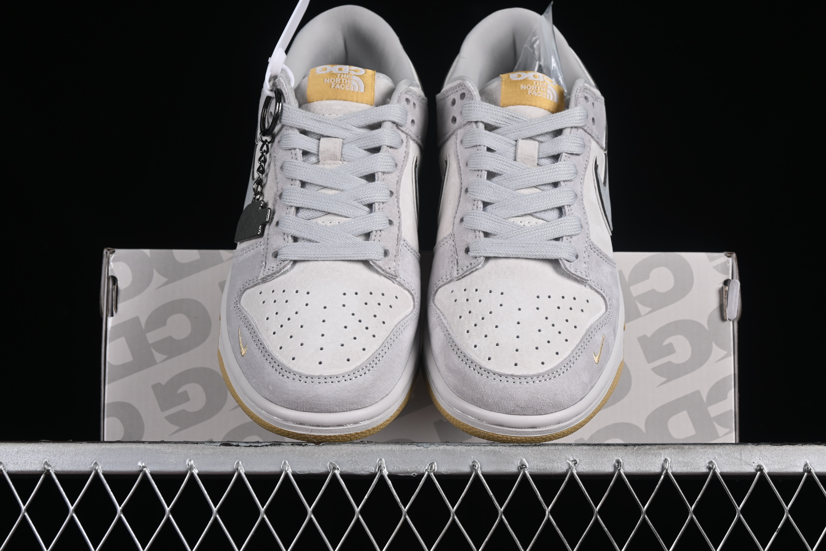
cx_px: 413
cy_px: 276
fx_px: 1721
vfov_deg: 18.2
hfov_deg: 27.0
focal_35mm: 75
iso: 160
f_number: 8
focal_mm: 50
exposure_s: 1/80
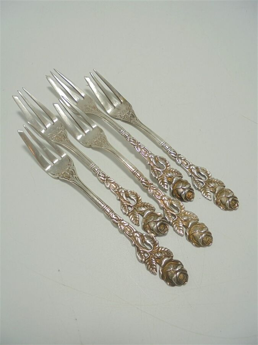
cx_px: 129
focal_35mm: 26
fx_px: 258
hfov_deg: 53.1
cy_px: 172
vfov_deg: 67.3
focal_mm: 4.6
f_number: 3.5
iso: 100
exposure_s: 1/125
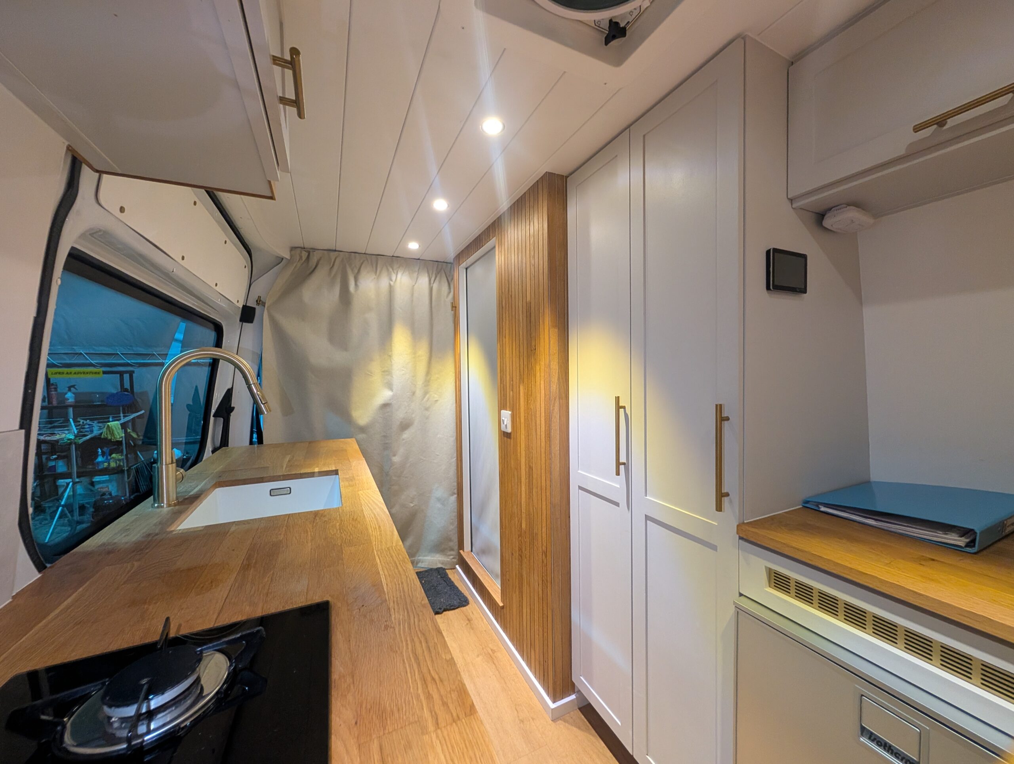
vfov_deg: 94.6
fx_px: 352
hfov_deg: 110.5
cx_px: 507
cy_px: 382
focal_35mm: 12
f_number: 1.7
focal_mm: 2.02
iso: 323
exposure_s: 1/25
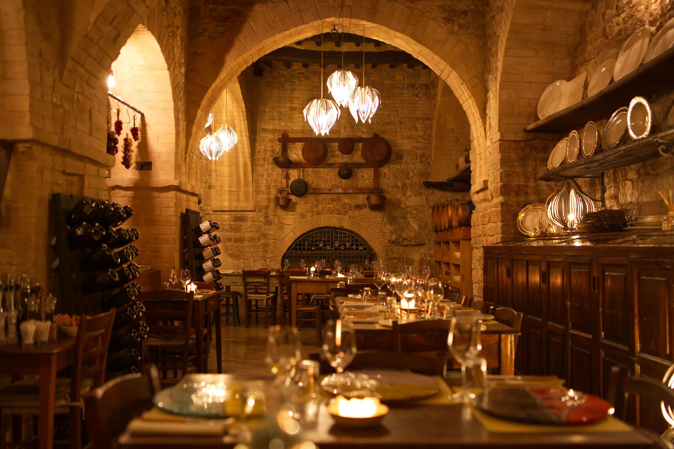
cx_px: 337
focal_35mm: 35
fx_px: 655
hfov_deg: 54.4
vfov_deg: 37.8
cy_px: 224
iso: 2500
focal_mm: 35
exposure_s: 1/160
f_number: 2
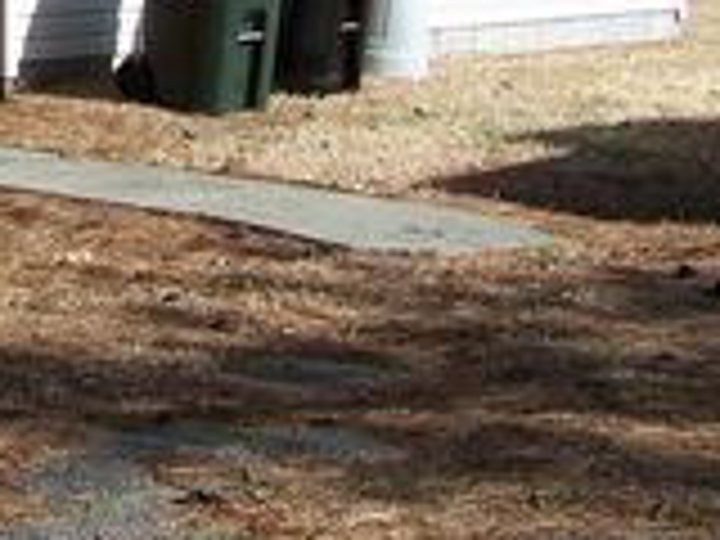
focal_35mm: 119
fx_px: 2475
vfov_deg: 12.1
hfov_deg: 15.8
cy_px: -182
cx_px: -194
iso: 64
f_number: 4
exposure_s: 1/400
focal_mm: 6.3
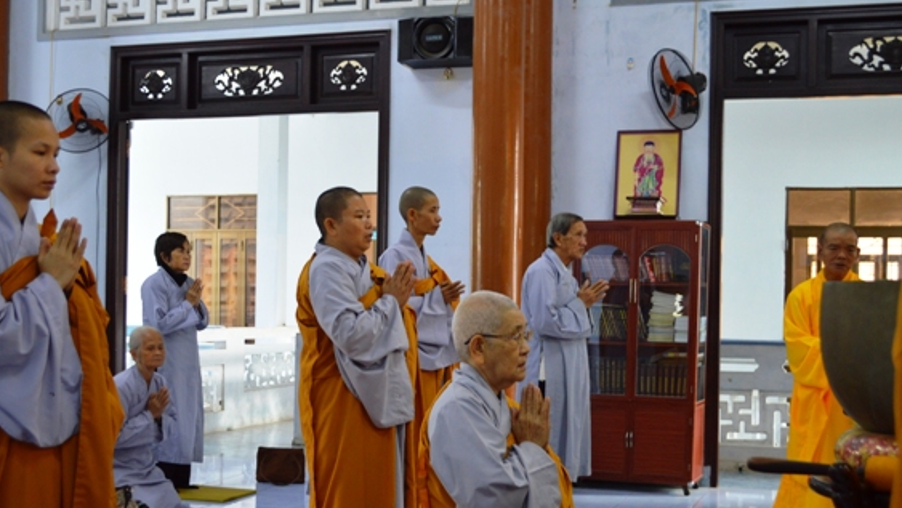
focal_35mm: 50
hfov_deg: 41.3
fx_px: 1196
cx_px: 428
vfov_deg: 23.9
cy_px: 309
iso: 400
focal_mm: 28
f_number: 4.5
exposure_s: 1/30
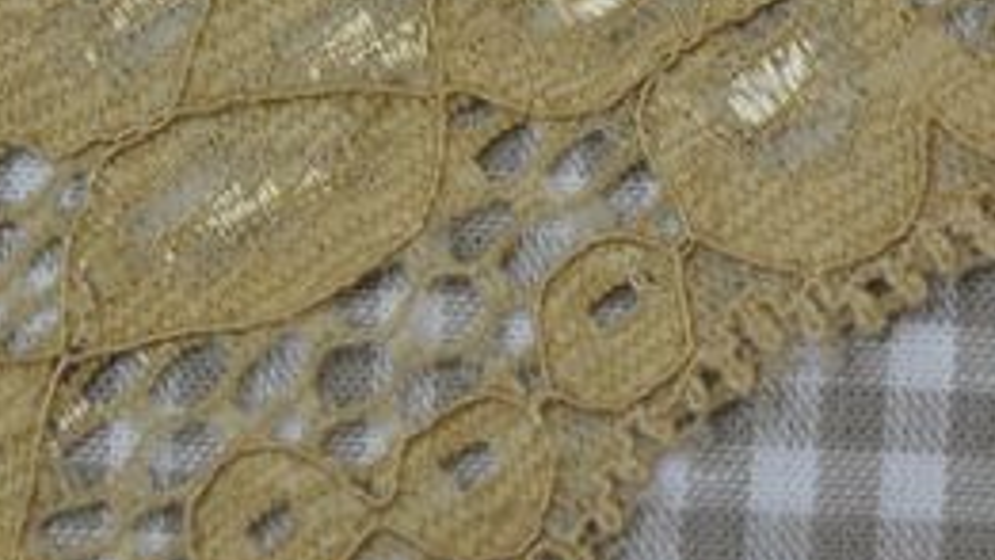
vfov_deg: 6.0
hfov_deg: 10.7
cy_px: 105
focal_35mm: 202
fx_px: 5331
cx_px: 637
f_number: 5.6
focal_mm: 42
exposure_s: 1/125
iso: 400
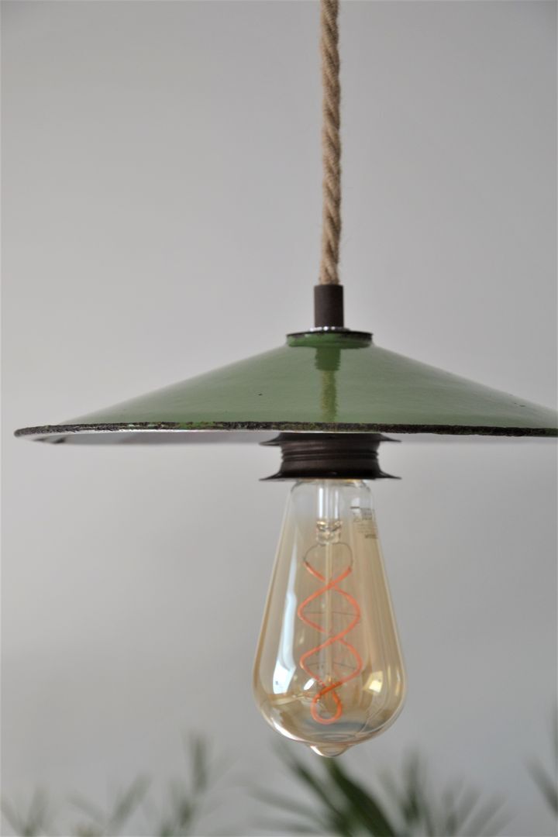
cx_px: 279
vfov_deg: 21.9
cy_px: 418
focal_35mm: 93
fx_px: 2162
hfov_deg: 14.7
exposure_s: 1/160
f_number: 5.3
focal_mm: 62
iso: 400
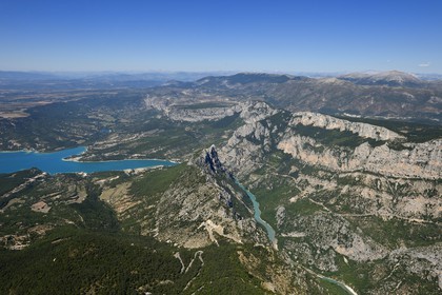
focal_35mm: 27
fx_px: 331
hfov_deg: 67.4
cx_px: 221
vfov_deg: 47.9
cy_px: 148
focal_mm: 27
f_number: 14
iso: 400
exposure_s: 1/500
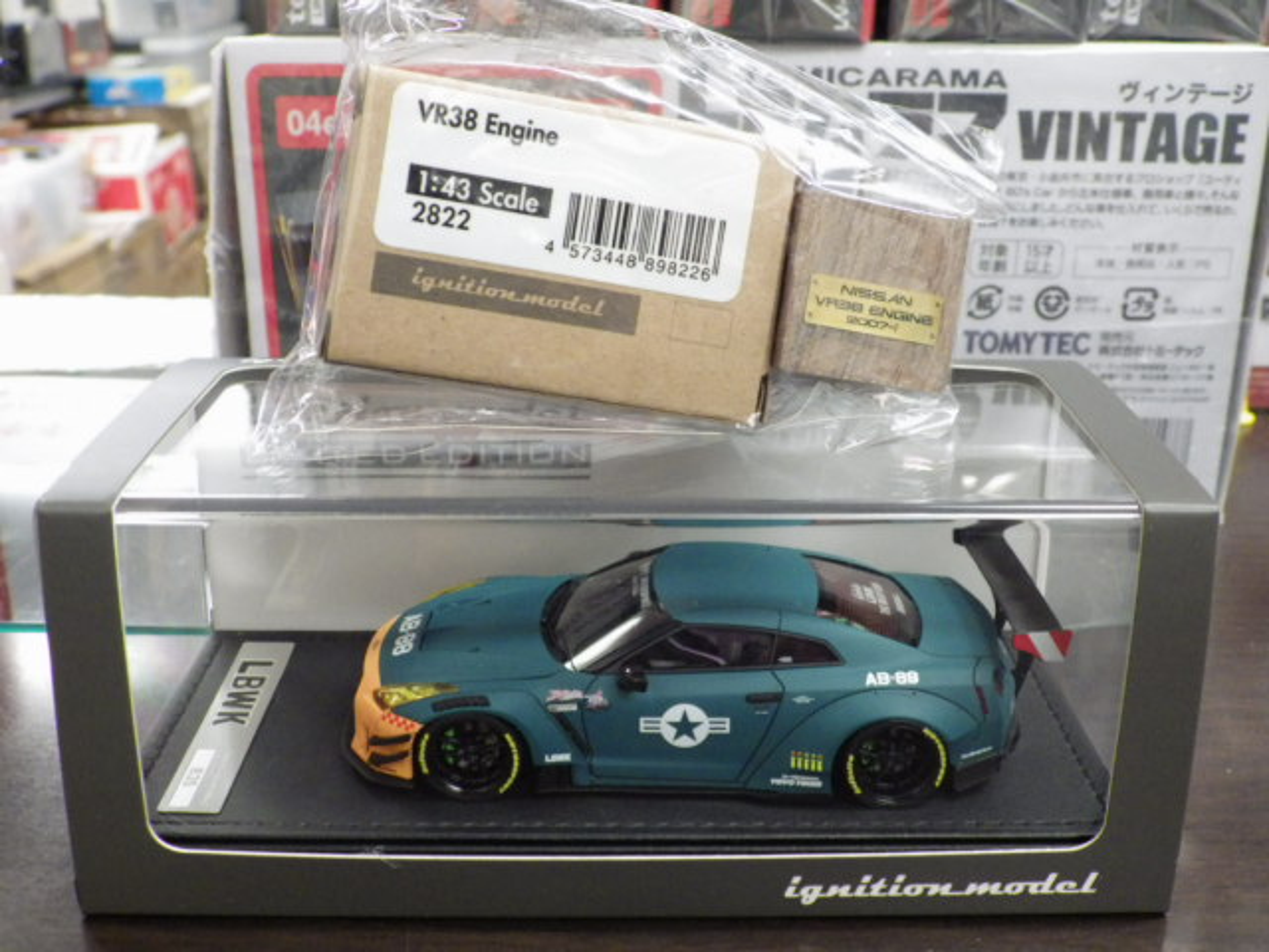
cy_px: 476
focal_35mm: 41
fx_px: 1503
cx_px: 634
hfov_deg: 45.8
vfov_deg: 35.1
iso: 800
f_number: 3.6
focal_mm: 7.4
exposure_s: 1/30
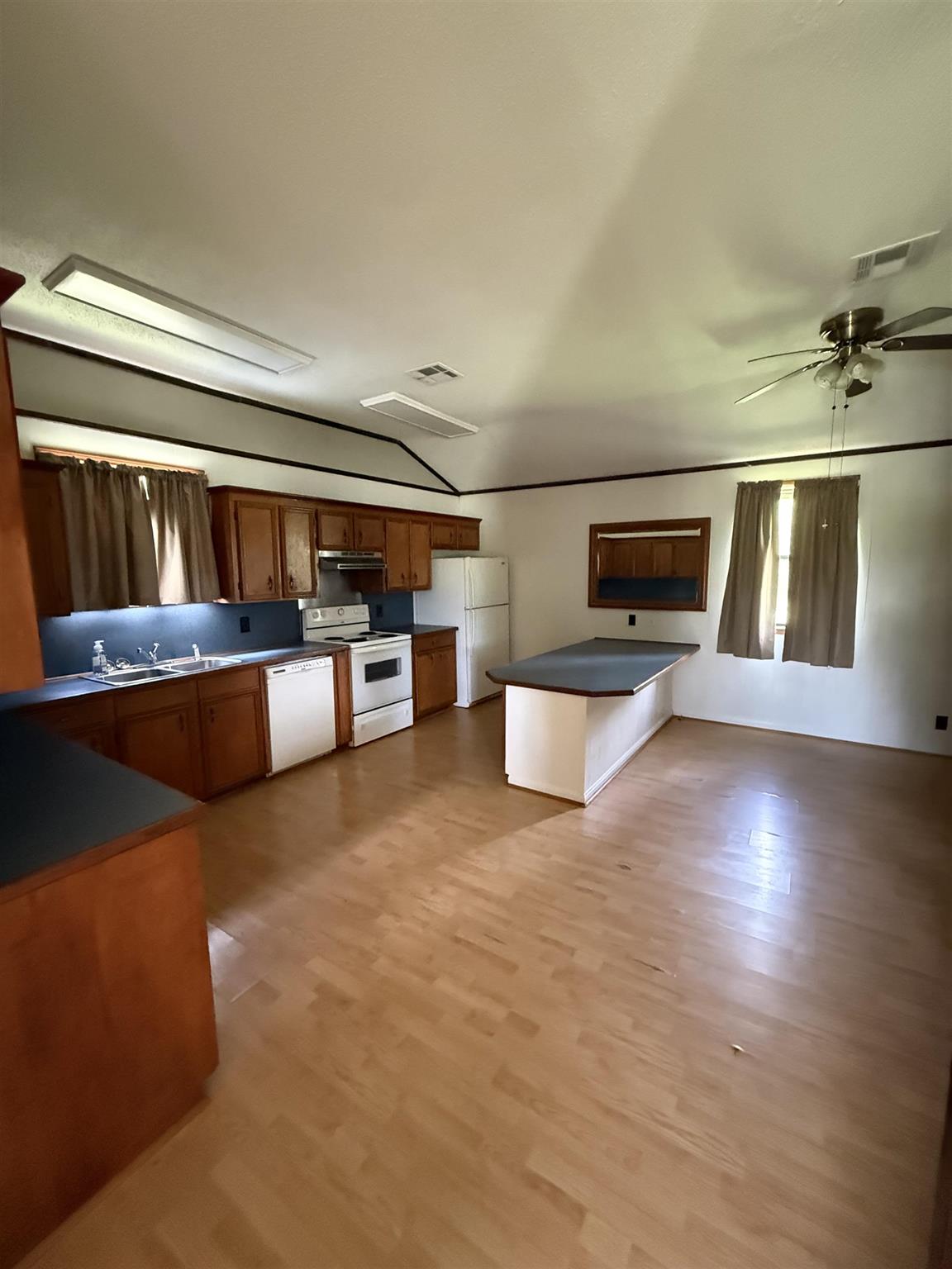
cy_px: 634
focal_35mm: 14
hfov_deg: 85.7
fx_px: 513
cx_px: 476
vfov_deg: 102.1
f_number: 2.2
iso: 1250
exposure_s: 1/46
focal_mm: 2.22
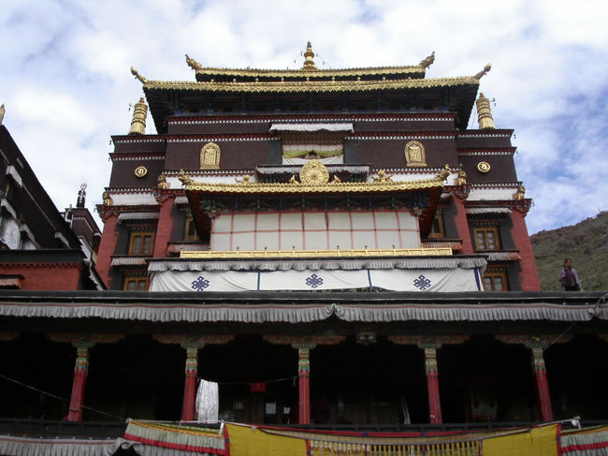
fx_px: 667
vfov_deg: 37.7
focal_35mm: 38
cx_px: 304
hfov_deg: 49.0
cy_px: 228
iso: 100
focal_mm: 7.8
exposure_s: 1/350
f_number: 6.7
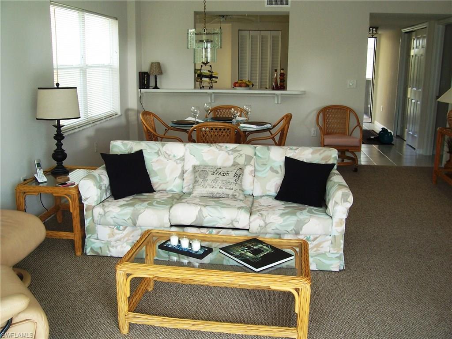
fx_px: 444
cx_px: 226
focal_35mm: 34
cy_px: 170
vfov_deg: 41.8
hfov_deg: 54.0
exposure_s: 1/90
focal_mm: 5.6
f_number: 2.7
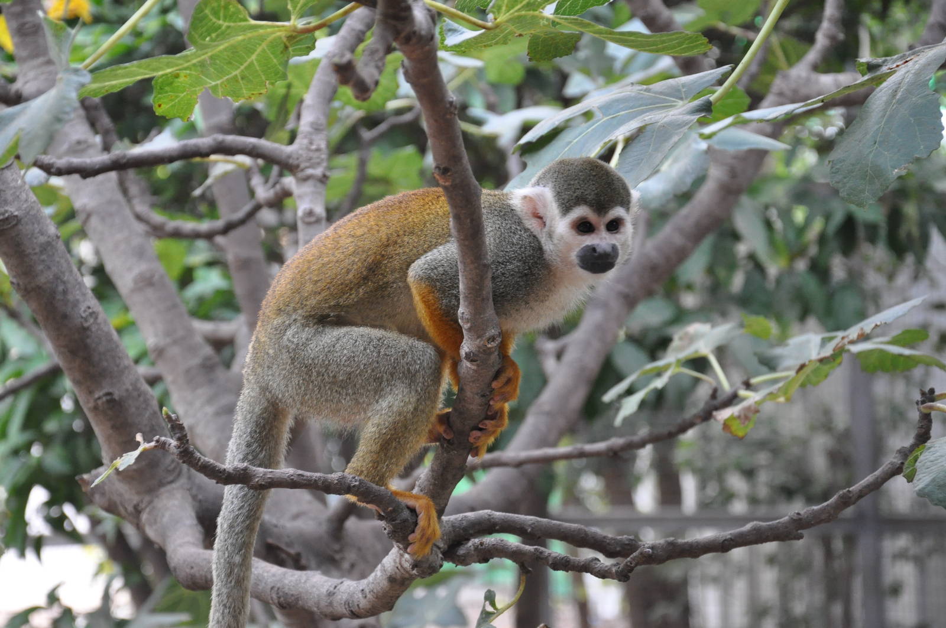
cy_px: 314
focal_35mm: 93
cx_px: 473
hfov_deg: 21.9
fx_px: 2441
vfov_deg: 14.7
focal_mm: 62
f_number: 5.3
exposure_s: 1/100
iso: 1600
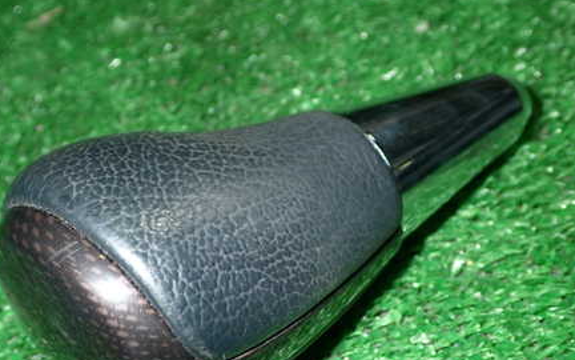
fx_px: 831
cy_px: 231
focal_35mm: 53
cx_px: 220
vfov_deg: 24.3
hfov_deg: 38.0
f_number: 7.1
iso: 320
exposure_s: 1/40
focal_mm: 6.37
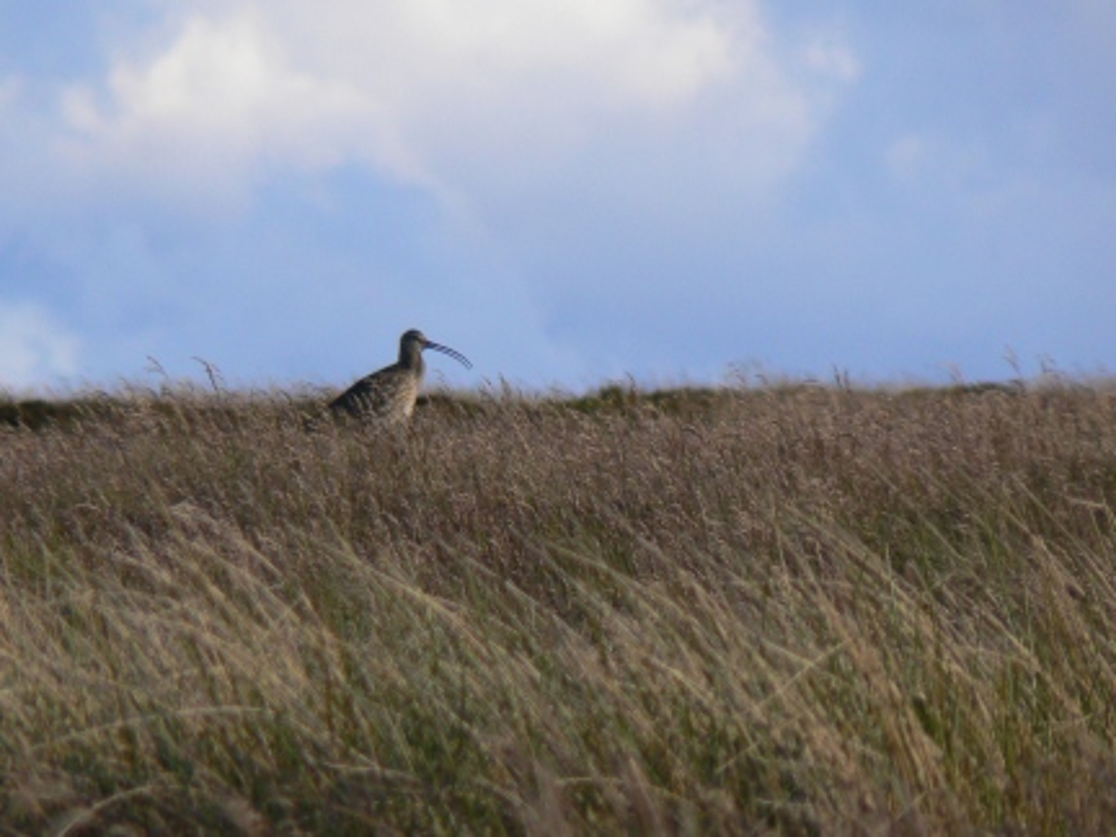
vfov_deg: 3.4
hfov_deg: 4.6
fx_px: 13927
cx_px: 558
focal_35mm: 432
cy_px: 418
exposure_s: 1/640
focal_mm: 72
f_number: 3.3
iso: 100
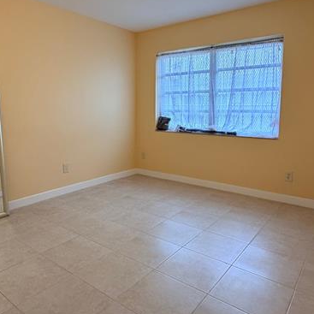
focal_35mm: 27
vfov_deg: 58.8
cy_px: 135
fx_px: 277
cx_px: 134
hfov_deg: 58.8
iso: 320
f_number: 2.2
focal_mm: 2.22
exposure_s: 1/120
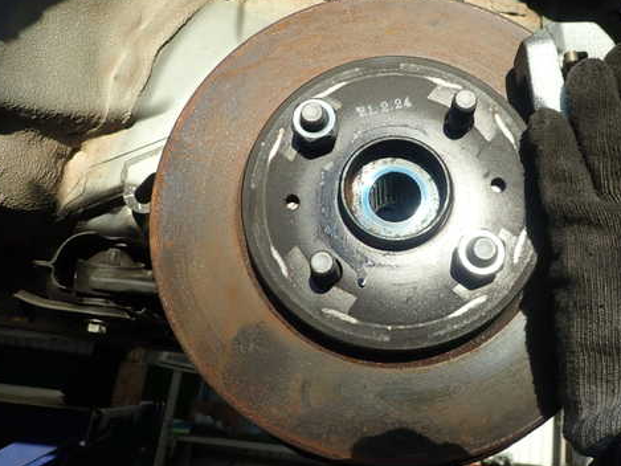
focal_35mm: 32
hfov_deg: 56.3
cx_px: 380
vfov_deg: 44.2
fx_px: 574
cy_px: 226
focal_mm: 4.5
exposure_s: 1/640
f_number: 2.8
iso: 100
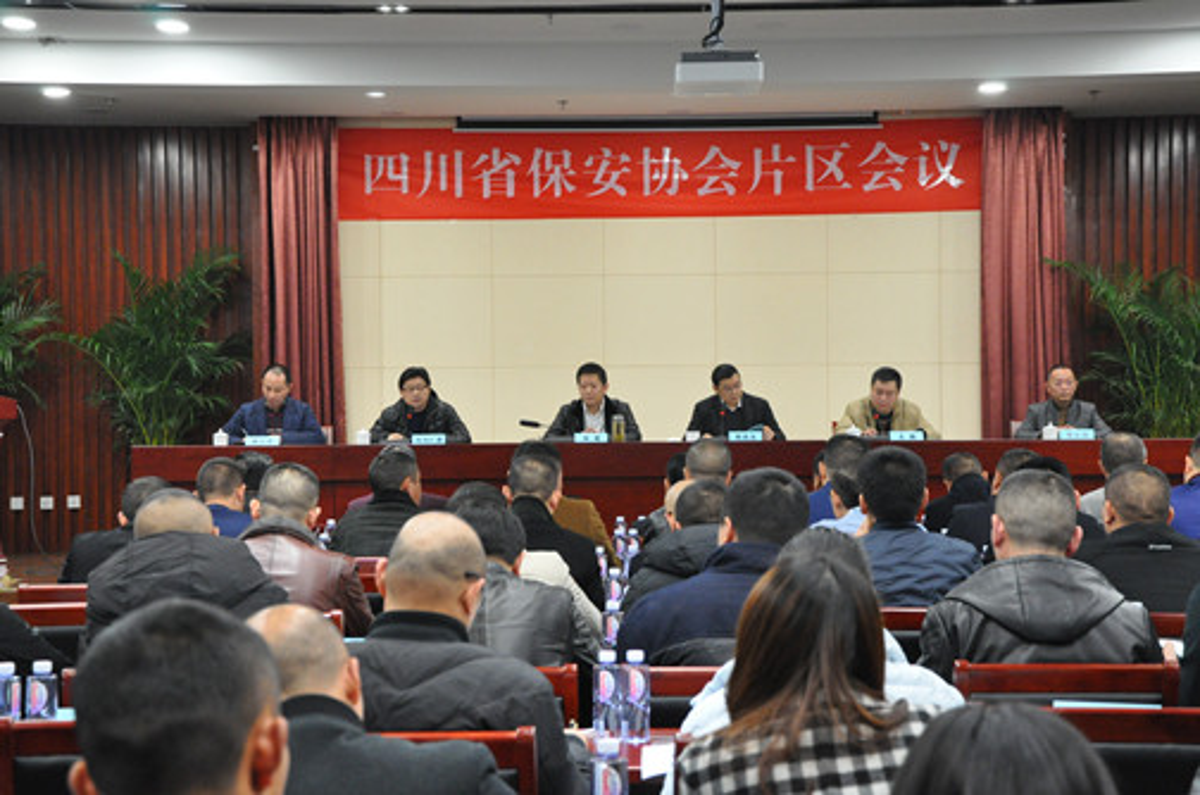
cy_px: 398
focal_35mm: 68
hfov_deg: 29.9
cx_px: 600
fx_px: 2246
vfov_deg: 20.1
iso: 2000
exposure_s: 1/40
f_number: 6.3
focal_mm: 45
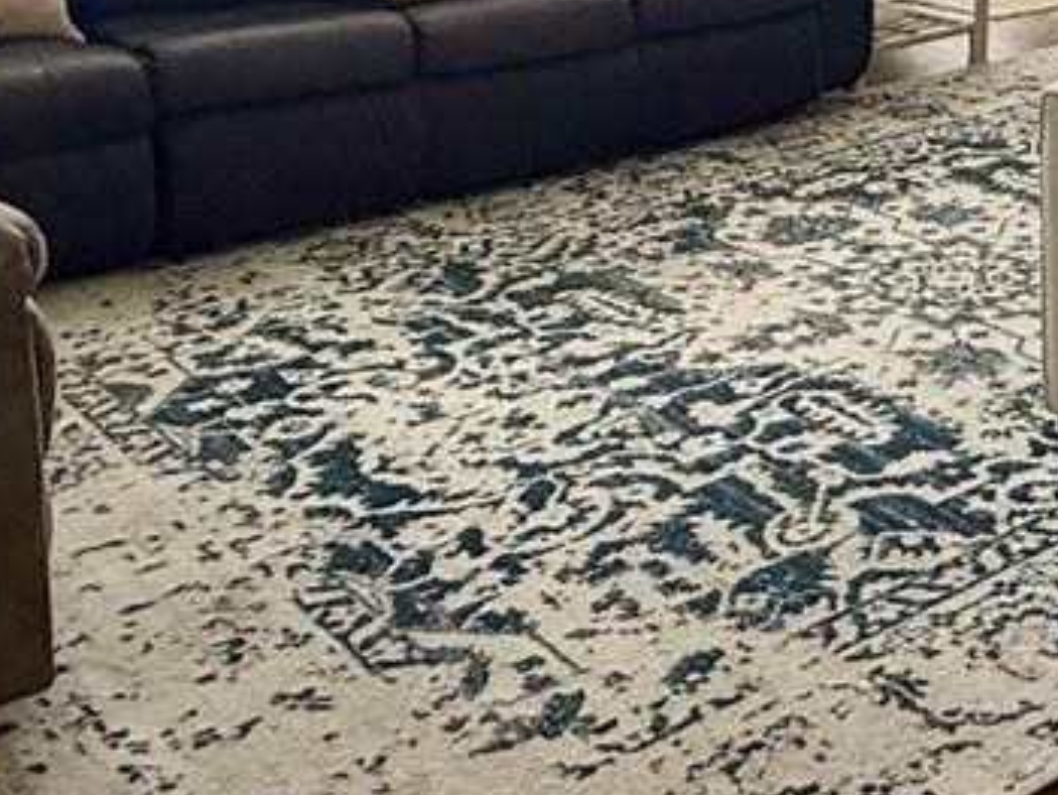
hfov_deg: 28.3
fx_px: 1957
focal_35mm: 64
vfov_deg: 20.1
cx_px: 1073
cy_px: -363
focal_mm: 2.22
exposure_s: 1/157
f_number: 2.2
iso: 64
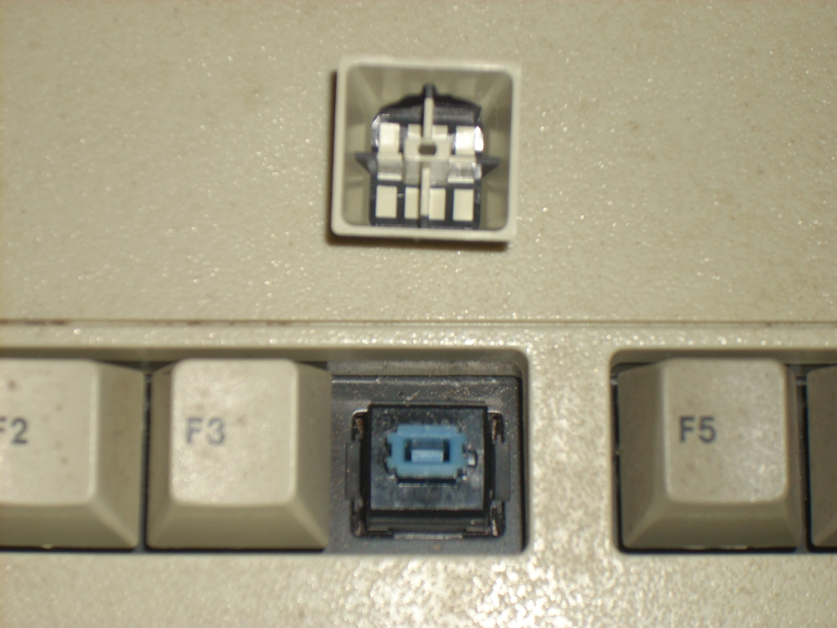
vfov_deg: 13.1
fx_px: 2732
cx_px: 418
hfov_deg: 17.4
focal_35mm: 113
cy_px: 314
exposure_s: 1/60
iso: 64
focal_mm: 18.6
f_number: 10.4
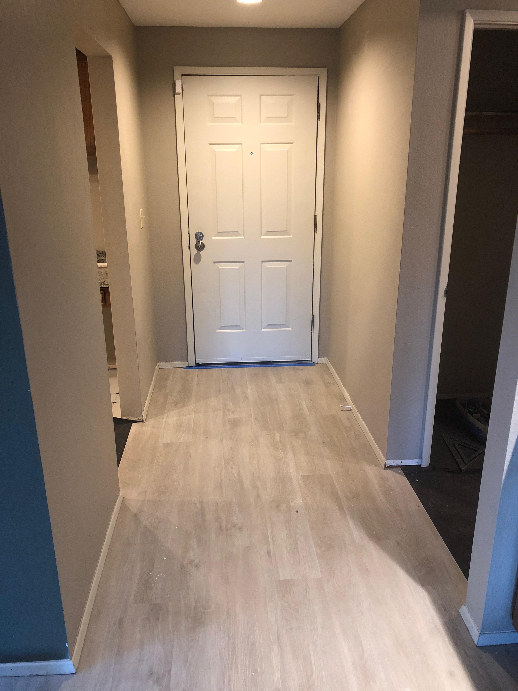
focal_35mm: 28
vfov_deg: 63.4
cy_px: 346
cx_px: 259
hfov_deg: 49.7
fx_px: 559
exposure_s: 1/15
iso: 64
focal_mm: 3.99
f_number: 1.8
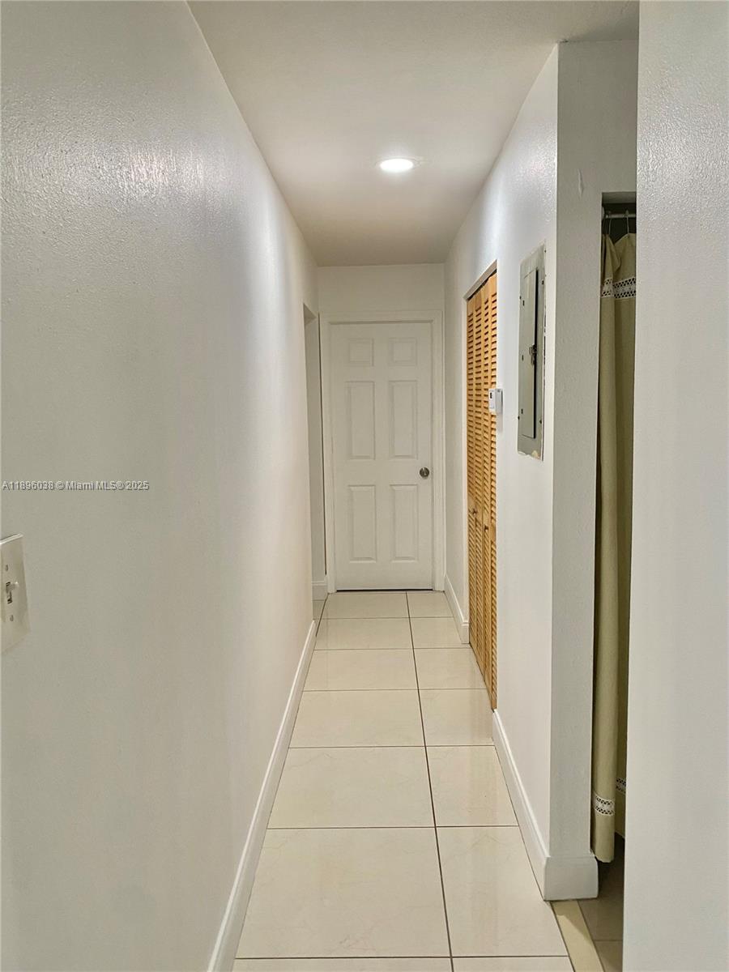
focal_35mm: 26
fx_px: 730
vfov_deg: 67.3
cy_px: 486
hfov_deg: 53.1
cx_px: 364
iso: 100
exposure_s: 1/60
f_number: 1.8
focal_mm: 4.25
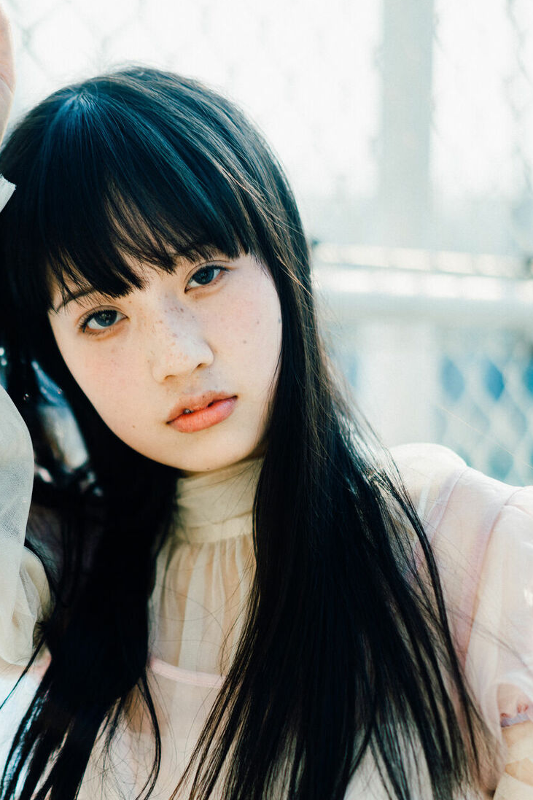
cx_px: 160
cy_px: 499
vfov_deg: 25.6
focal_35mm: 79
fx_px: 1755
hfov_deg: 17.2
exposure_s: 1/2000
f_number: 1.8
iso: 100
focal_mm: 55
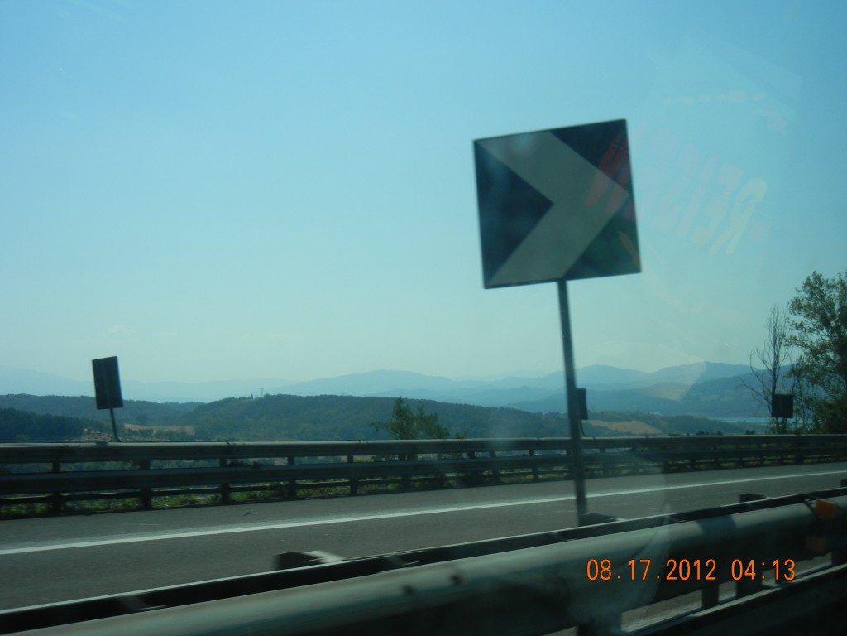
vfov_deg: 32.2
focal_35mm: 45
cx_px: 424
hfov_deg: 42.1
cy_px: 318
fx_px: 1101
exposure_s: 1/569
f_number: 7.6
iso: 160
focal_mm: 8.1
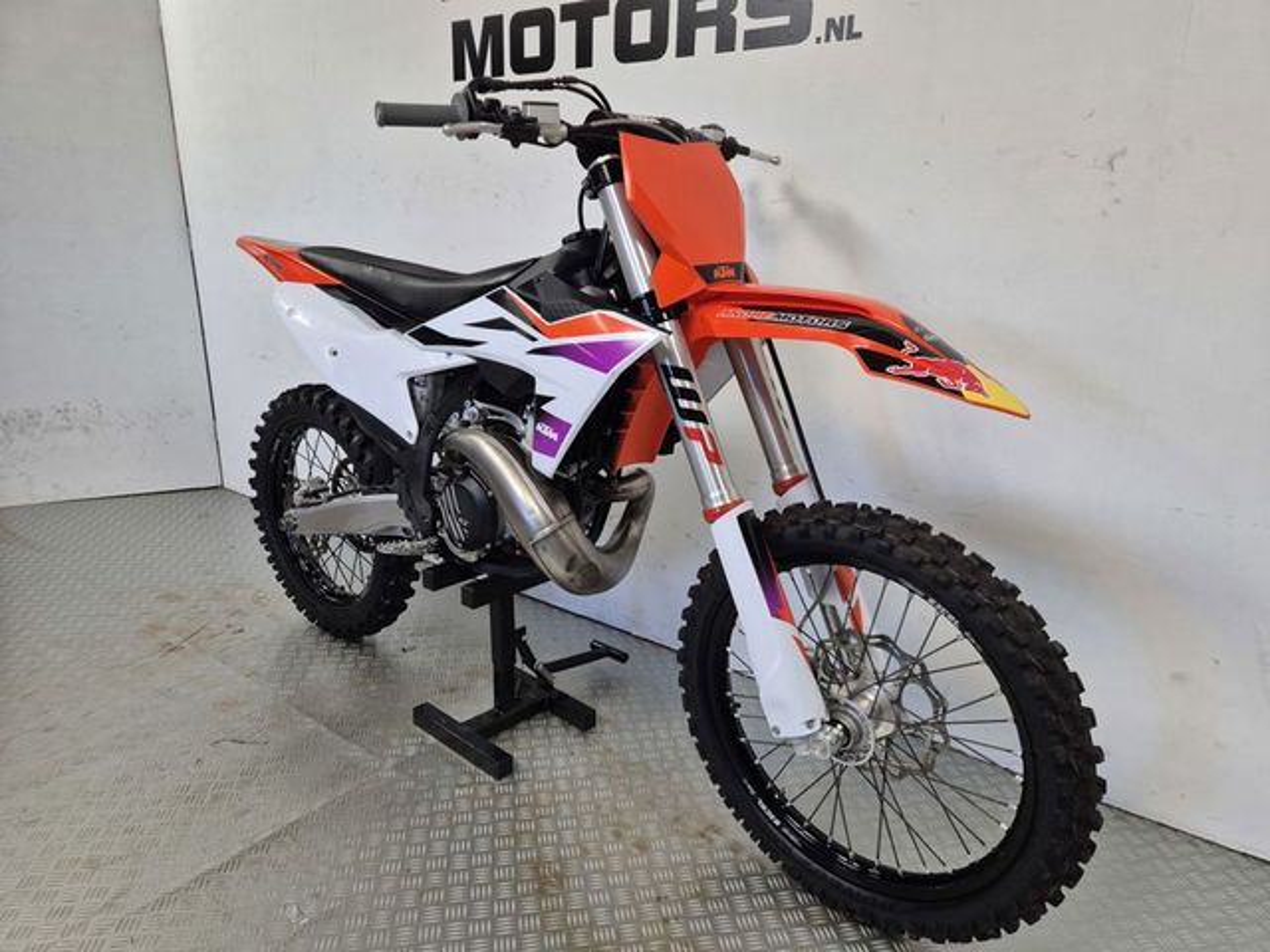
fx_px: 844
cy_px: 476
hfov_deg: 73.9
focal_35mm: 23
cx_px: 635
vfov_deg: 58.9
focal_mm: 5.4
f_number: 1.8
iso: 250
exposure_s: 1/100
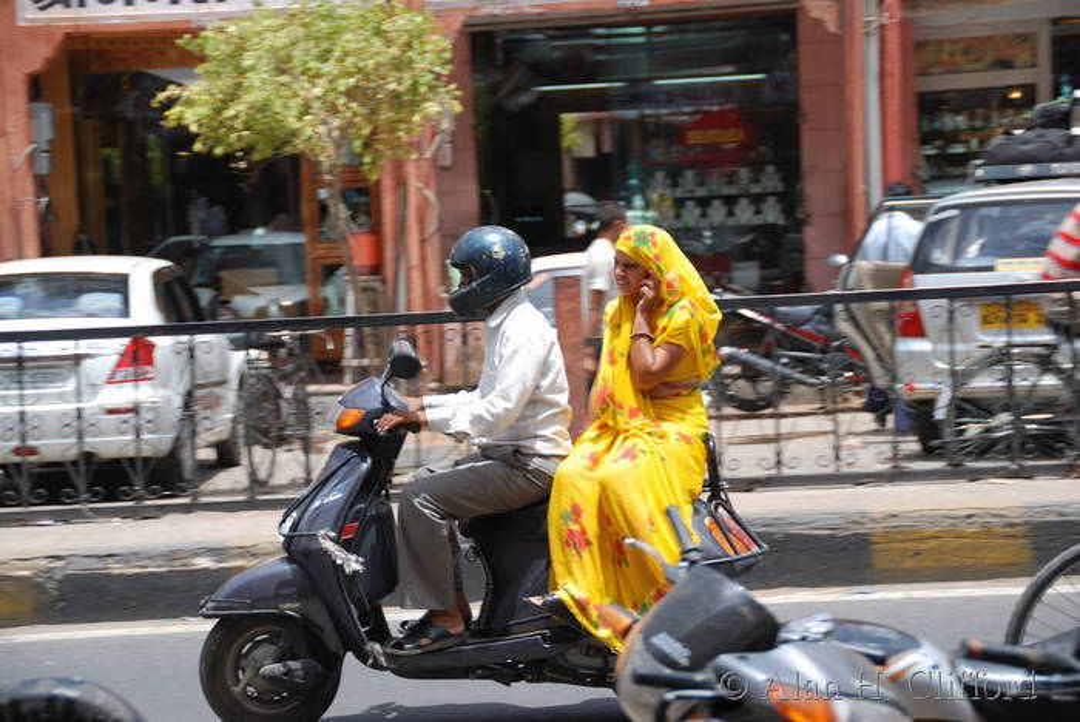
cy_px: 361
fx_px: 3693
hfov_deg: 16.6
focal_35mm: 123
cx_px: 540
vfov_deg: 11.2
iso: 100
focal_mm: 82
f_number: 5.3
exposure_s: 1/250
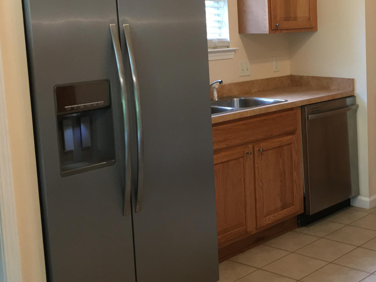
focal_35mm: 56
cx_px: 349
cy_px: 94
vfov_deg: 26.0
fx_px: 608
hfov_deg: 32.4
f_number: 2.2
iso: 80
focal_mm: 4.15
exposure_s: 1/30
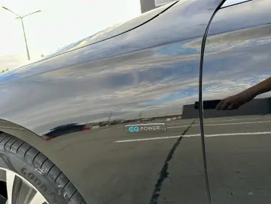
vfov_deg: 56.8
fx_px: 188
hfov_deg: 71.6
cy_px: 102
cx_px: 136
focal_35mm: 24
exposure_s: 1/144
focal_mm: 6.86
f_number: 1.78
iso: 64
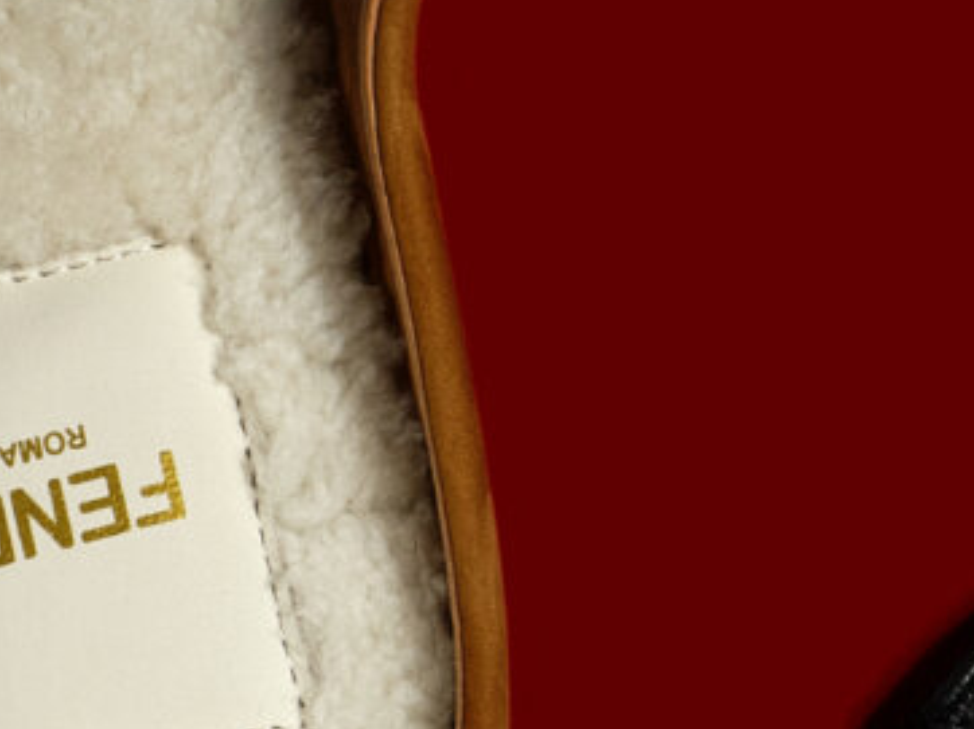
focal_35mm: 354
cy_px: -19
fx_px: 9954
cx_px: 2152
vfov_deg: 4.2
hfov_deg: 5.4
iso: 1000
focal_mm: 63.7
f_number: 13
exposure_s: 1/250
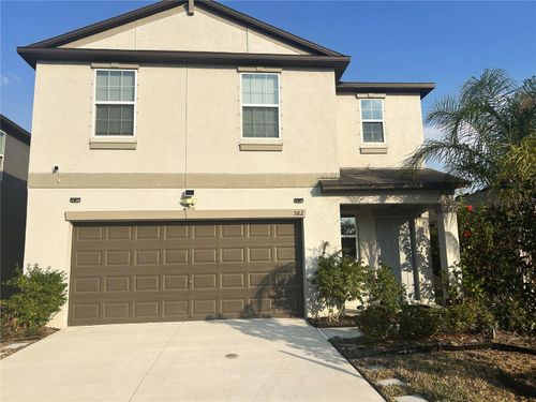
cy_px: 201
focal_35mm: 26
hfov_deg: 67.3
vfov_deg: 53.1
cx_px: 268
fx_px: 403
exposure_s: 1/4630
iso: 50
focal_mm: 5.7
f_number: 1.5
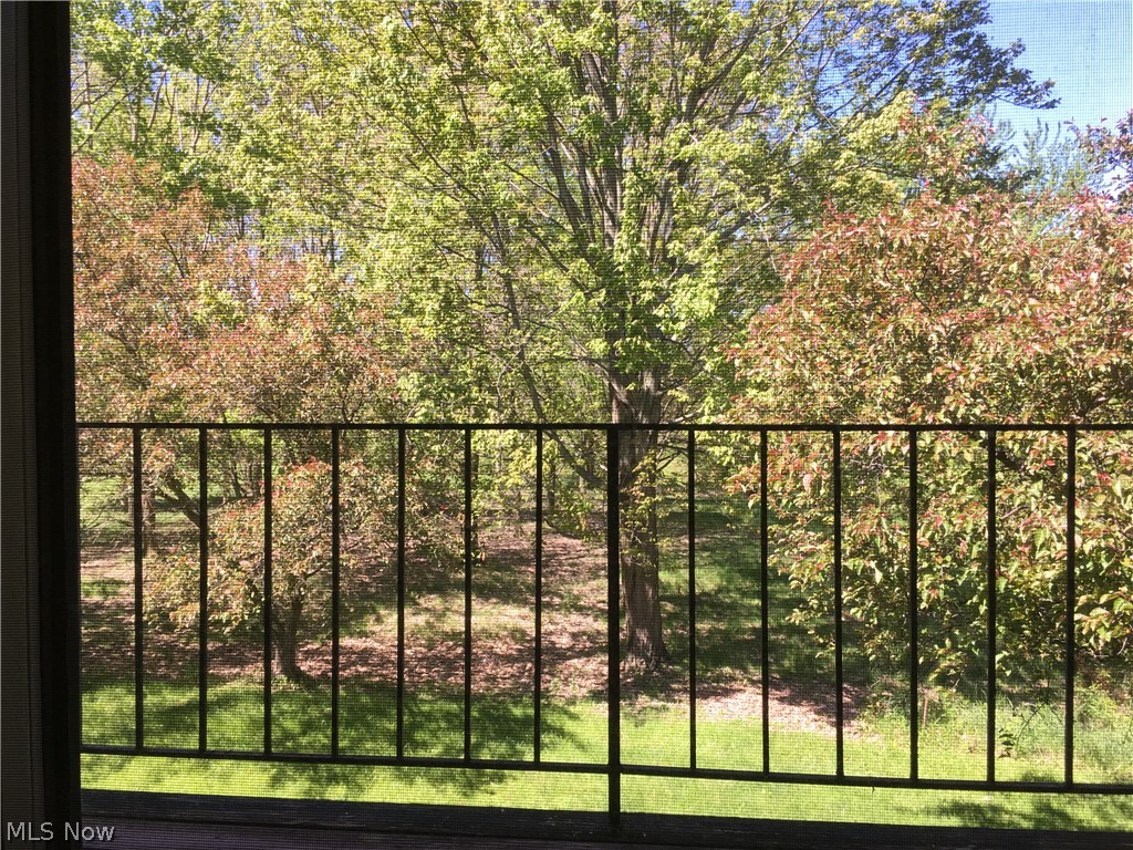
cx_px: 566
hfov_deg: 61.7
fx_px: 949
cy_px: 425
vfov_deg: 48.2
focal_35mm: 29
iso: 25
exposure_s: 1/154
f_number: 2.2
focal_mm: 4.15
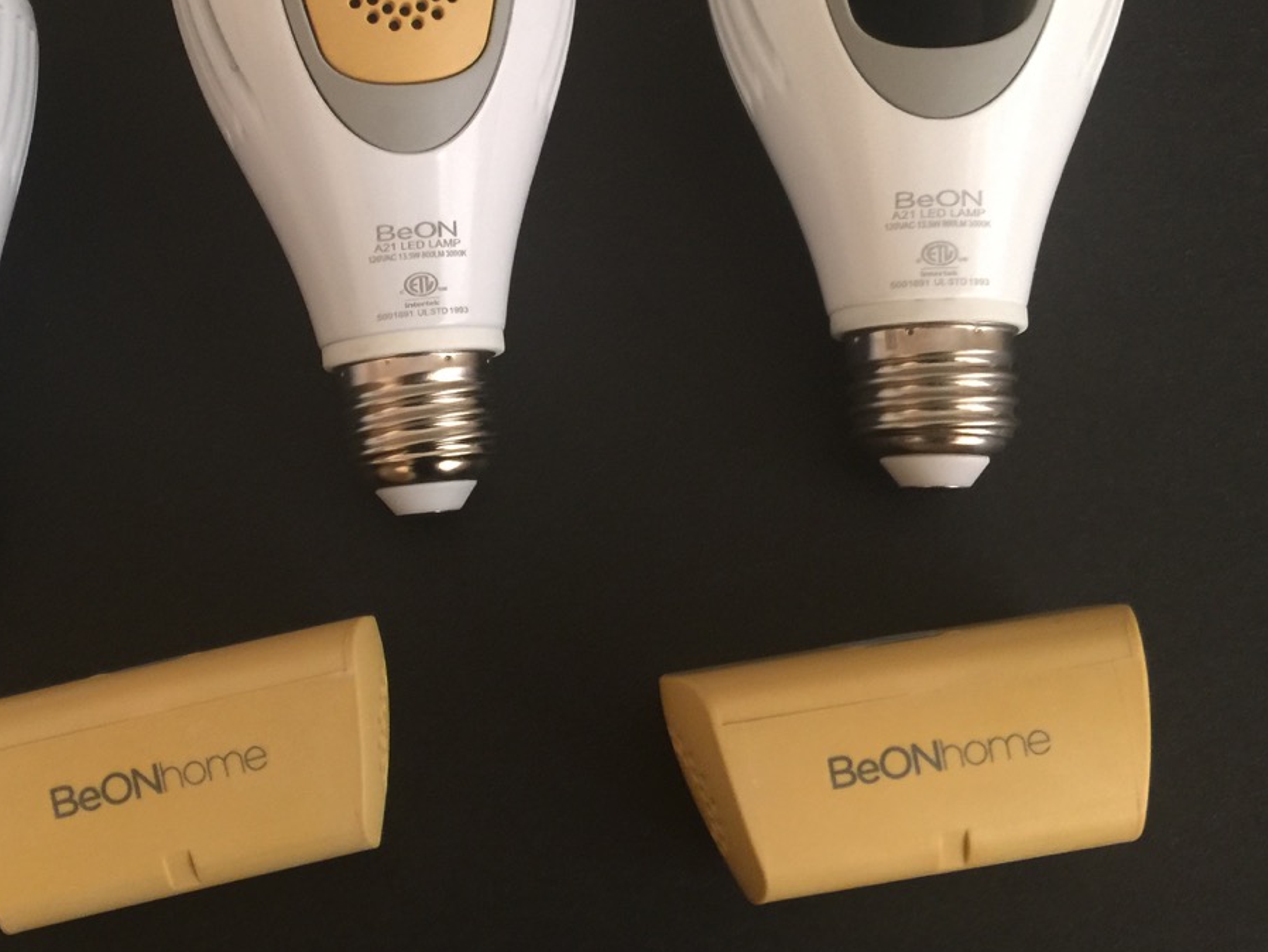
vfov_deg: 33.4
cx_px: 407
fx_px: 1576
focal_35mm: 43
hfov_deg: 43.1
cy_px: 341
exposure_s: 1/4
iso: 64
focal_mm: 4.15
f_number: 2.2
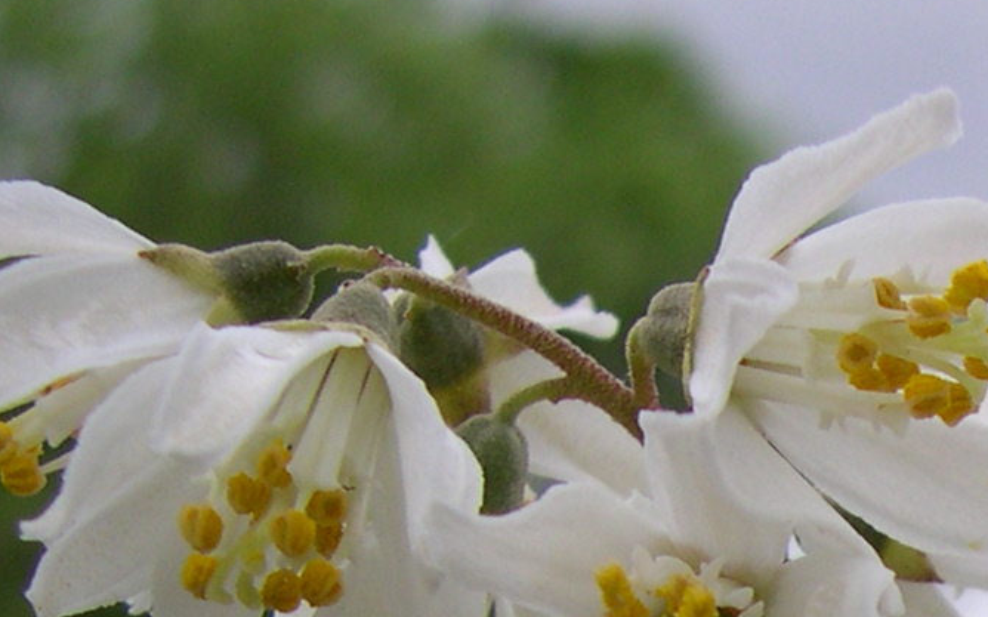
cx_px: 1300
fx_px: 3688
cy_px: 1144
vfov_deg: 9.1
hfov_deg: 14.6
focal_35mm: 137
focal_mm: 8
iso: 100
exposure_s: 1/617
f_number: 2.8
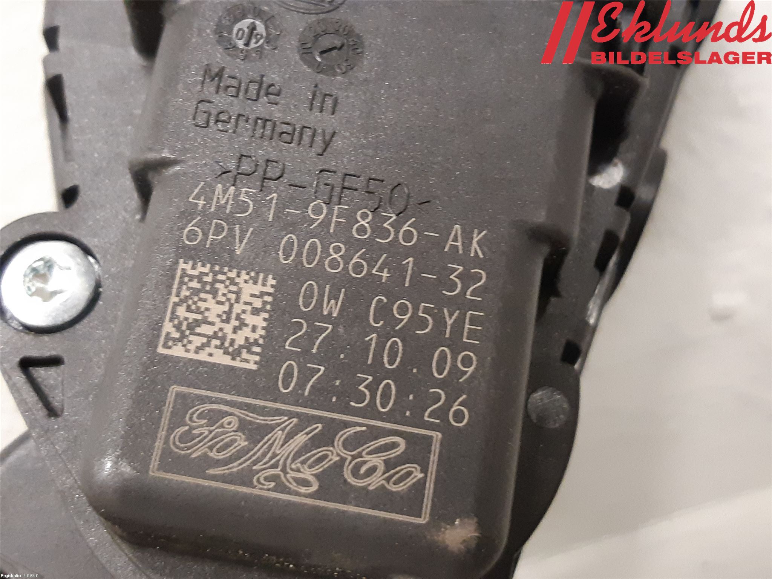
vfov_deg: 53.1
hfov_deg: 67.3
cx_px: 386
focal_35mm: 26
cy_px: 290
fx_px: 580
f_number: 1.7
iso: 400
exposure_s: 1/25
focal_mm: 3.93
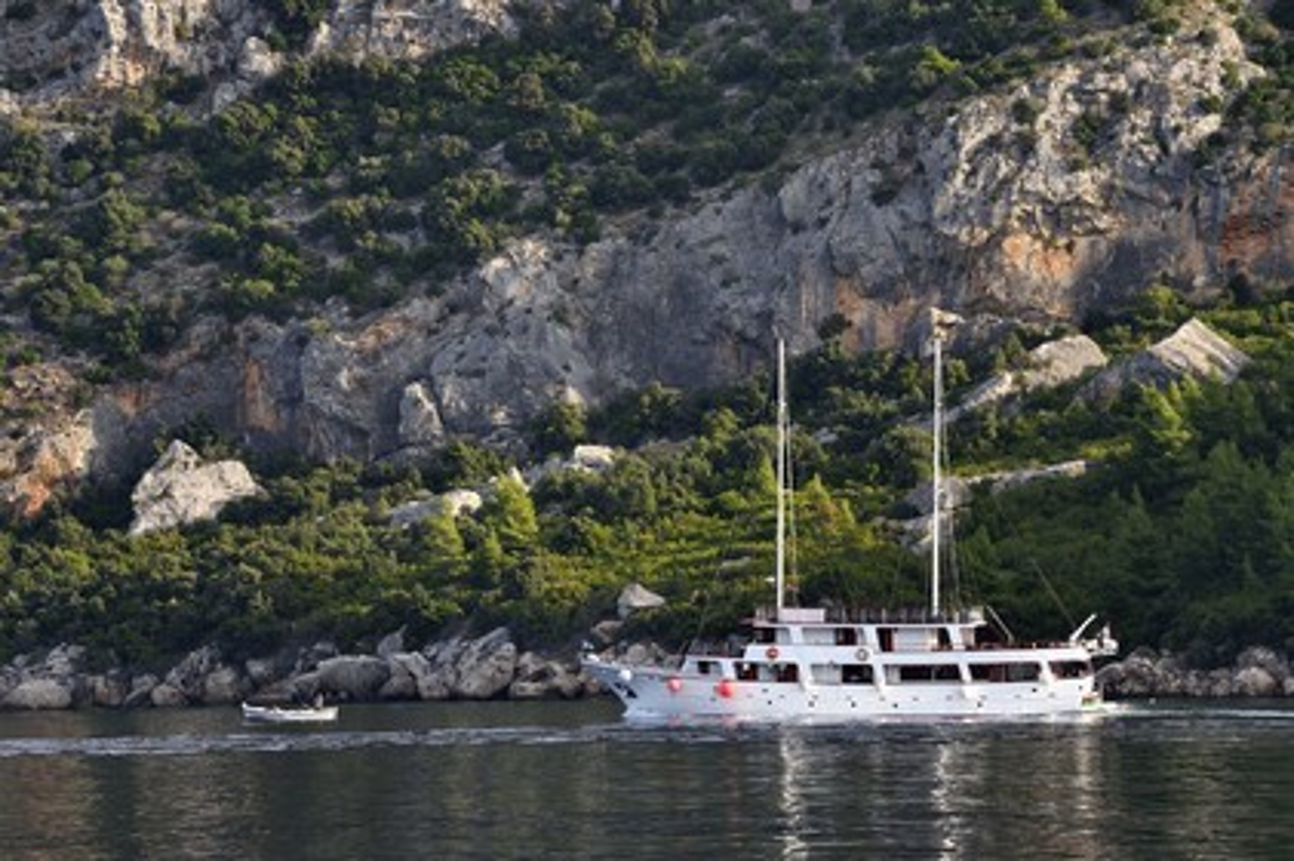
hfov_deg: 10.3
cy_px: 430
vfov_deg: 6.9
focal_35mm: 200
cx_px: 647
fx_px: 7183
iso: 200
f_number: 8
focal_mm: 200
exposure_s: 1/400
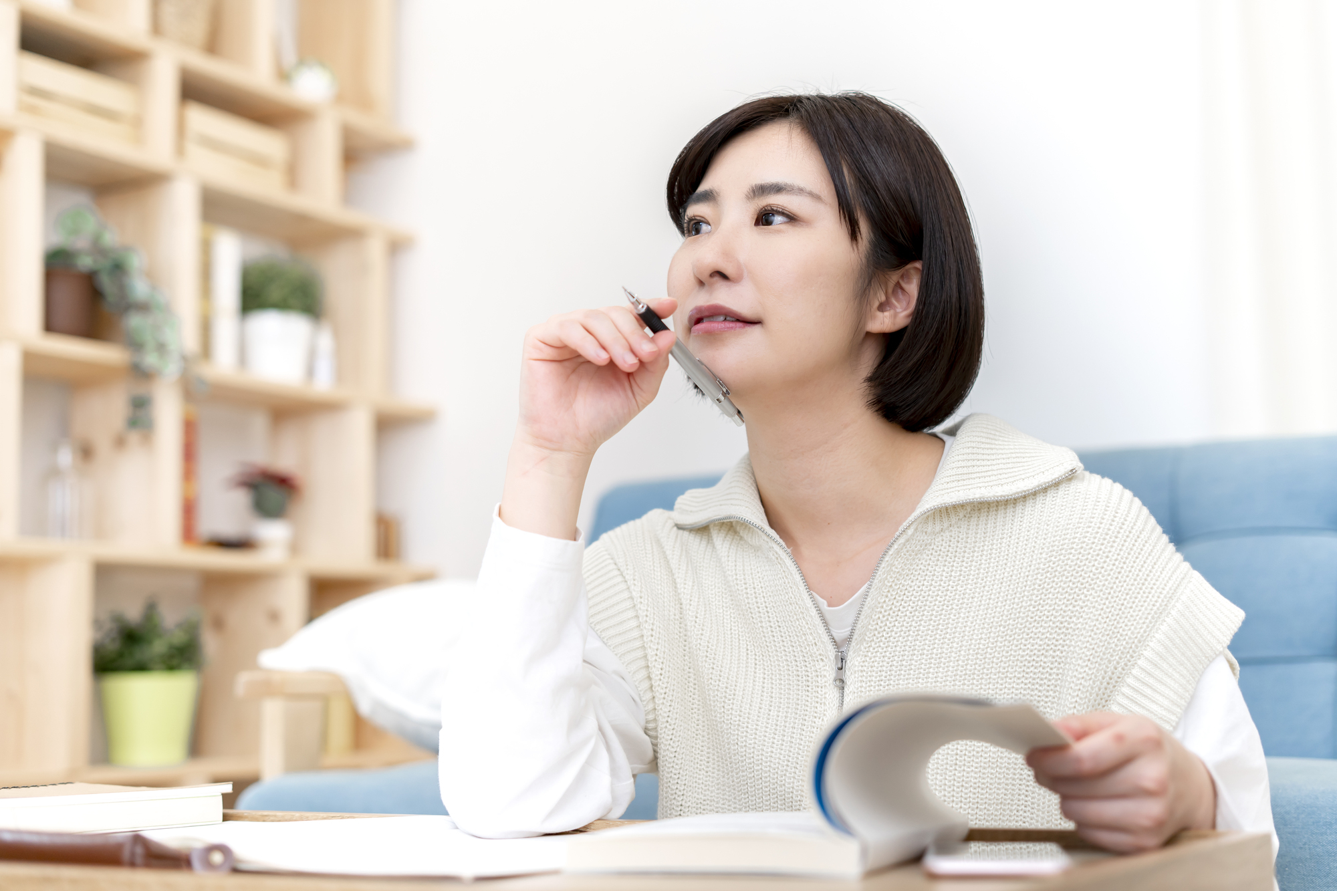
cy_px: 446
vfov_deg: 27.0
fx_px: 1857
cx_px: 668
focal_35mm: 50
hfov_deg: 39.6
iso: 250
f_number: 2.5
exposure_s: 1/160
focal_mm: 50
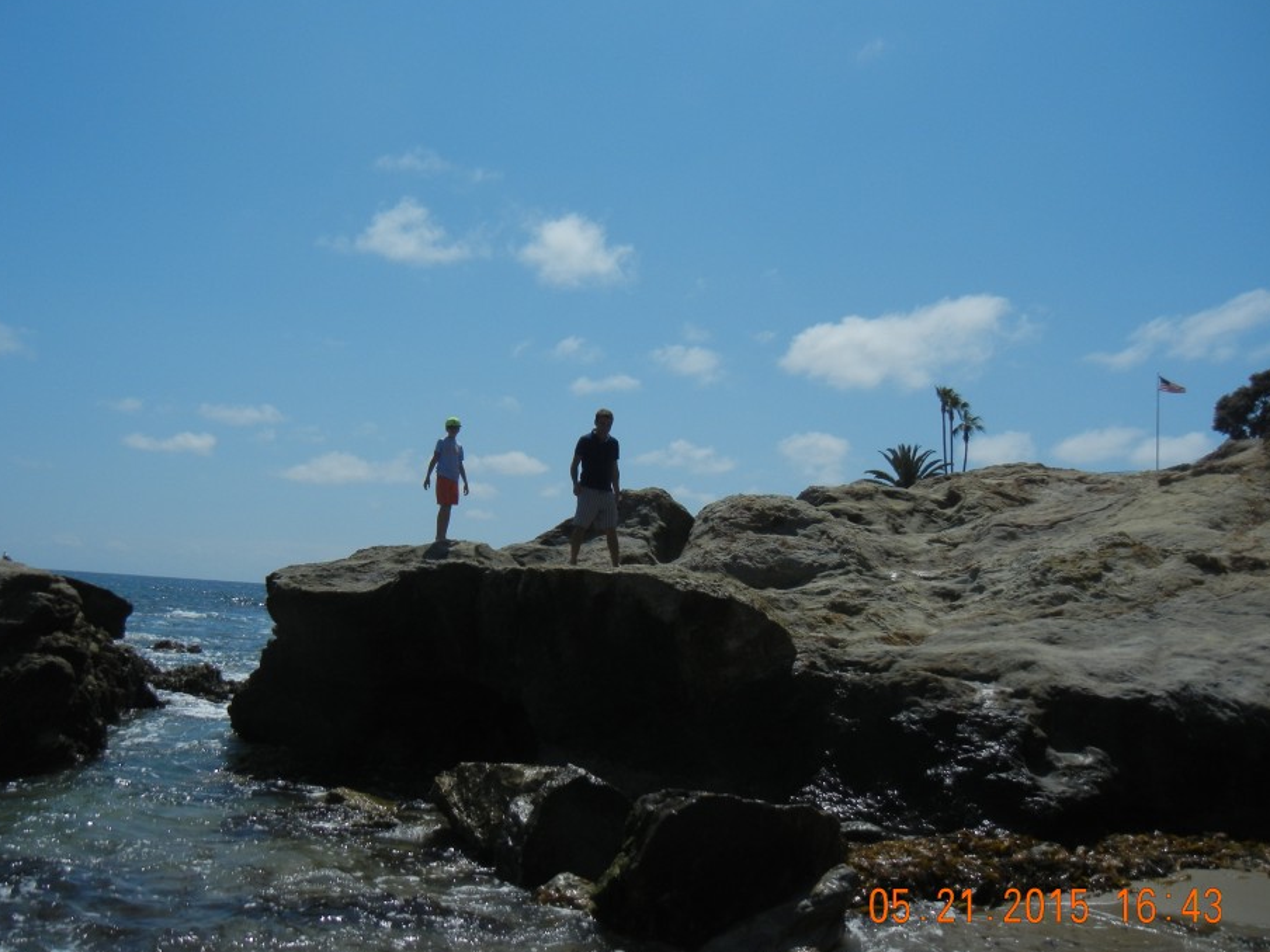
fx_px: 1247
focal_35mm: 34
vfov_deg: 41.8
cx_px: 591
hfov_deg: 53.9
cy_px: 479
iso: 160
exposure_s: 1/1282
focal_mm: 5.4
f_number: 7
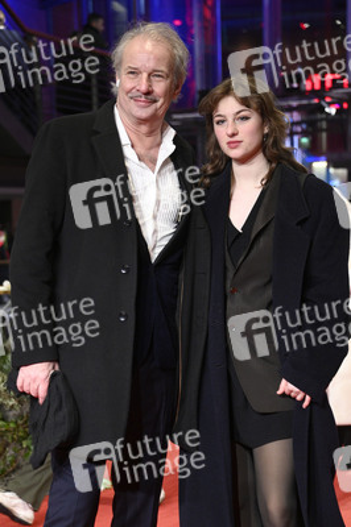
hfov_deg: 16.6
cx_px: 176
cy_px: 264
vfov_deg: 24.8
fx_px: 1201
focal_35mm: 82
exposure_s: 1/200
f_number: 5
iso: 5000
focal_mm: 82
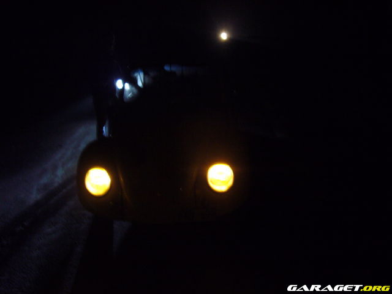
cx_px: 196
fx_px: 317
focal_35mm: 28
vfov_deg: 49.7
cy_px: 147
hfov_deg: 63.4
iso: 200
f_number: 2.8
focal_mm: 4.6
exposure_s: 1/8
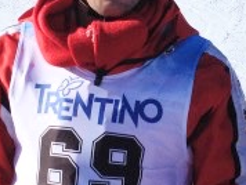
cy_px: 104
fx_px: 1075
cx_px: 210
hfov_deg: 13.0
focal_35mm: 151
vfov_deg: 9.8
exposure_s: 1/3460
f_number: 2.4
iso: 50
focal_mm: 4.28
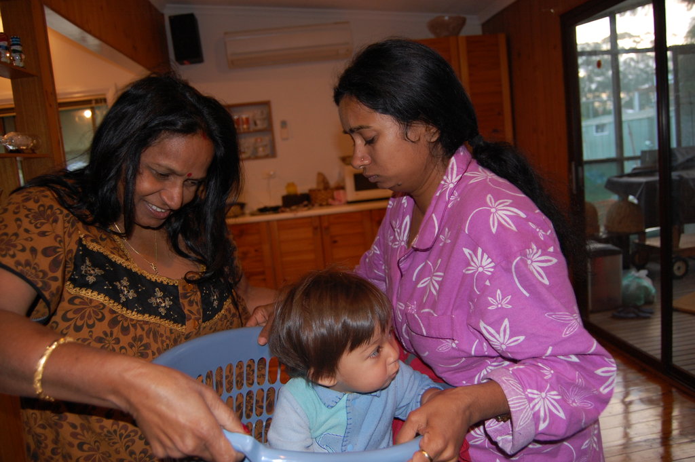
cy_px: 231
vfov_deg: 47.9
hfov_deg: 67.4
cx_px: 348
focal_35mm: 27
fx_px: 521
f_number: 3.5
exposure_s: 1/60
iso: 400
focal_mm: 18
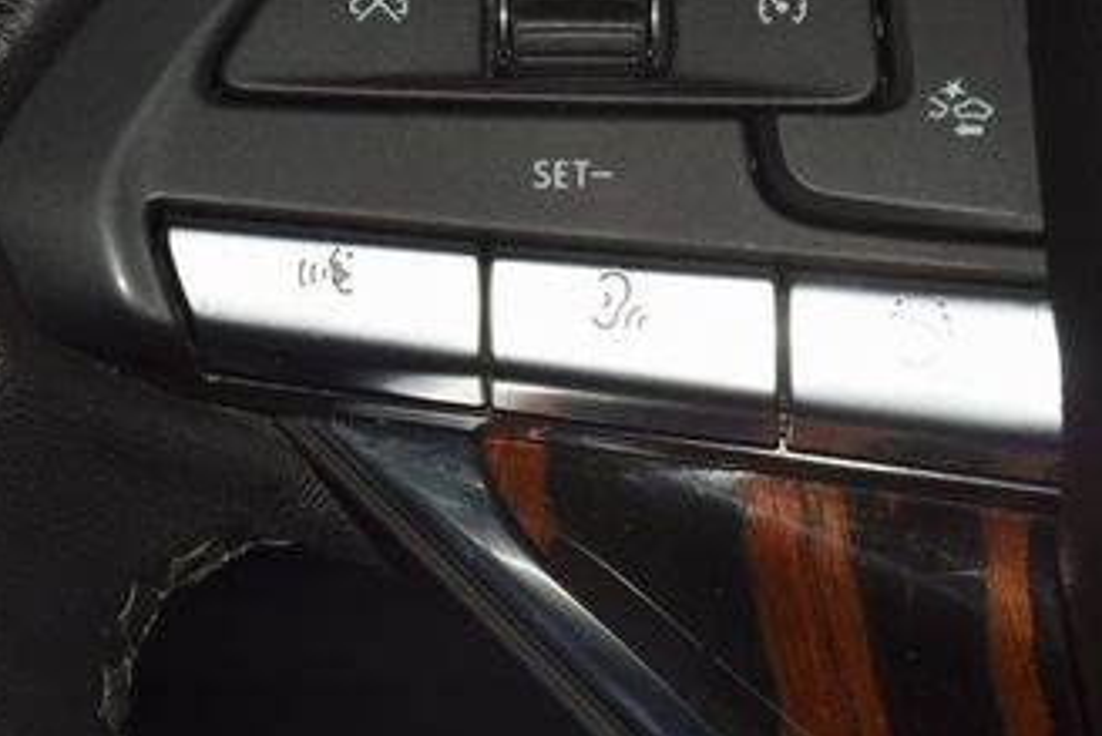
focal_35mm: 205
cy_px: 176
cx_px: 571
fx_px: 6278
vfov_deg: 6.7
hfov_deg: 10.0
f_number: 8
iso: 100
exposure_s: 1/125
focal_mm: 70
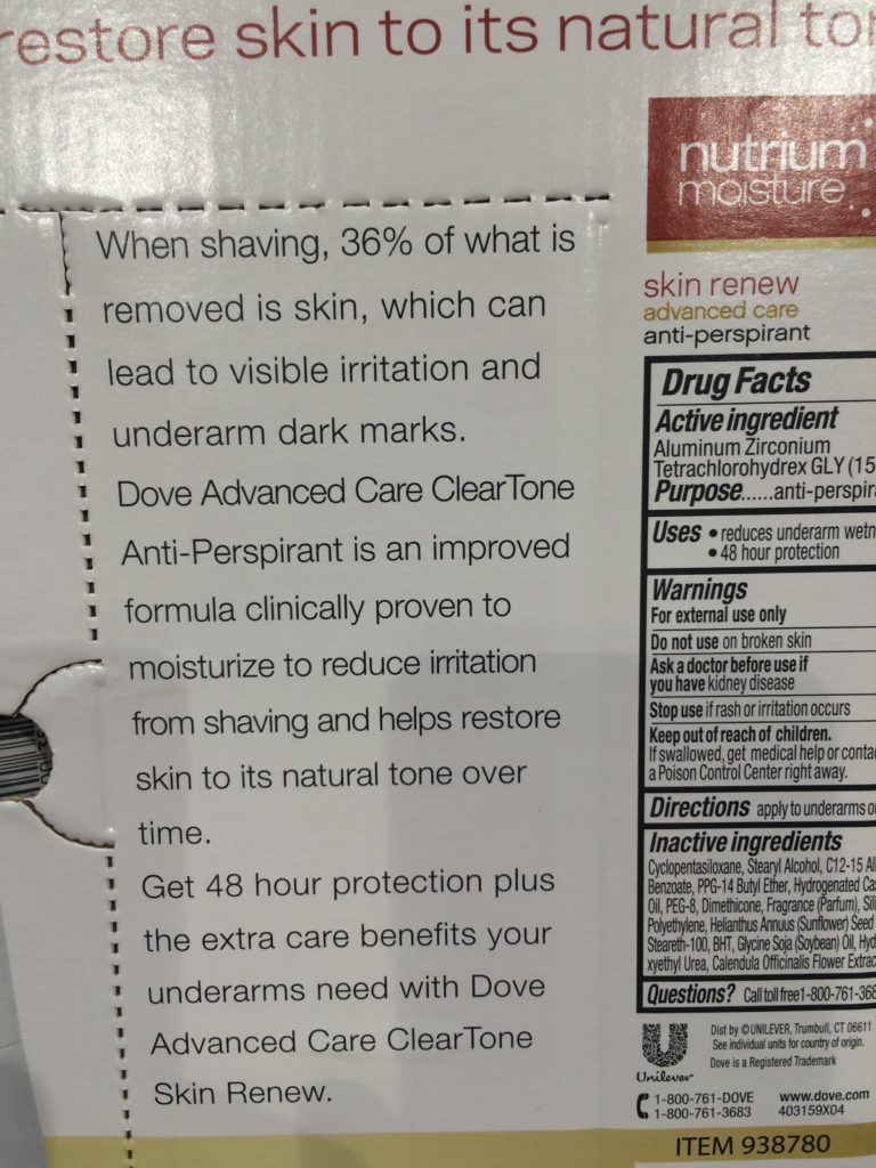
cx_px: 438
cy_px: 584
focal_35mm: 29
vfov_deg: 61.7
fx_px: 979
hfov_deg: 48.2
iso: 40
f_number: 2.2
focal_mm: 4.15
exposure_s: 1/40
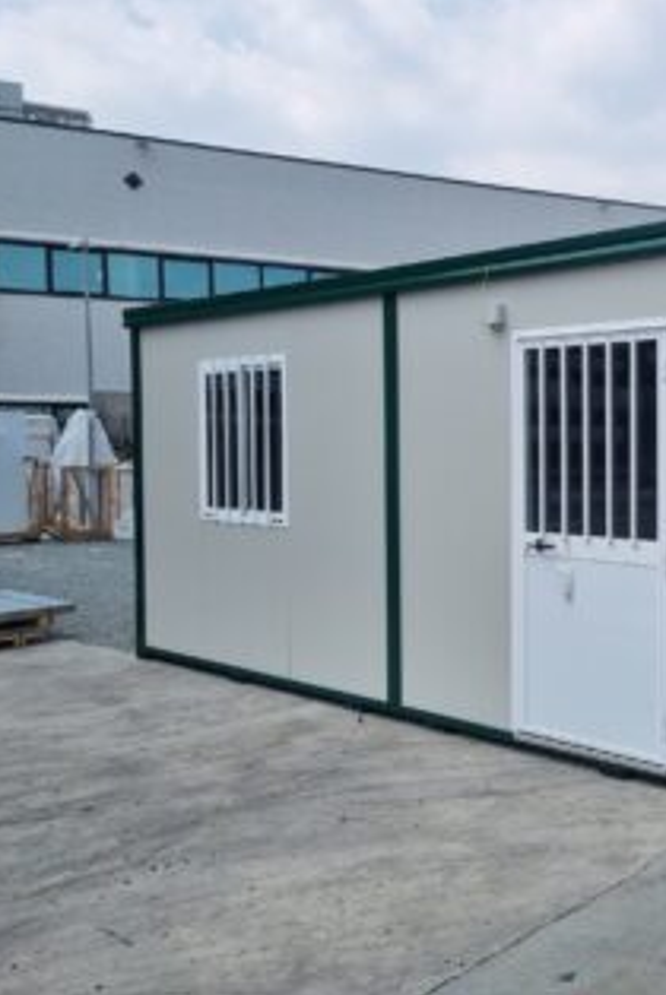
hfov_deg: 34.1
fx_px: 1024
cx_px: 593
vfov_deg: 51.8
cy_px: 499
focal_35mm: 37
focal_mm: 5.4
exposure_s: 1/2808
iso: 50
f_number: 1.8
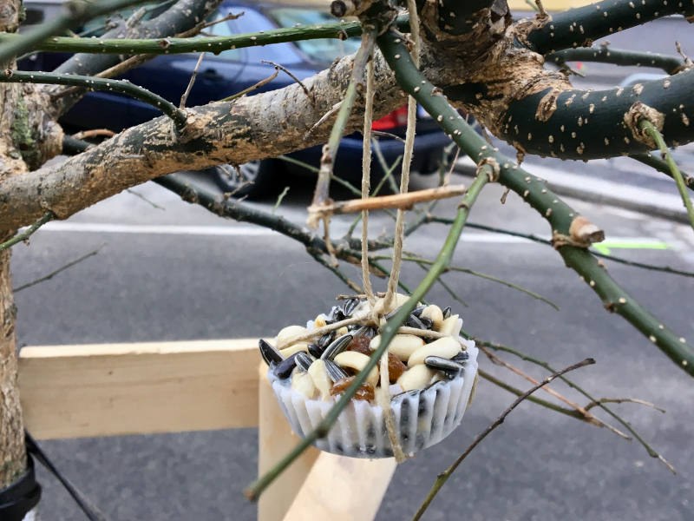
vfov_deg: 48.2
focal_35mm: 29
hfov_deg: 61.7
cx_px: 347
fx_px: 581
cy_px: 260
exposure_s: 1/33
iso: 25
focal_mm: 4.15
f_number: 2.2
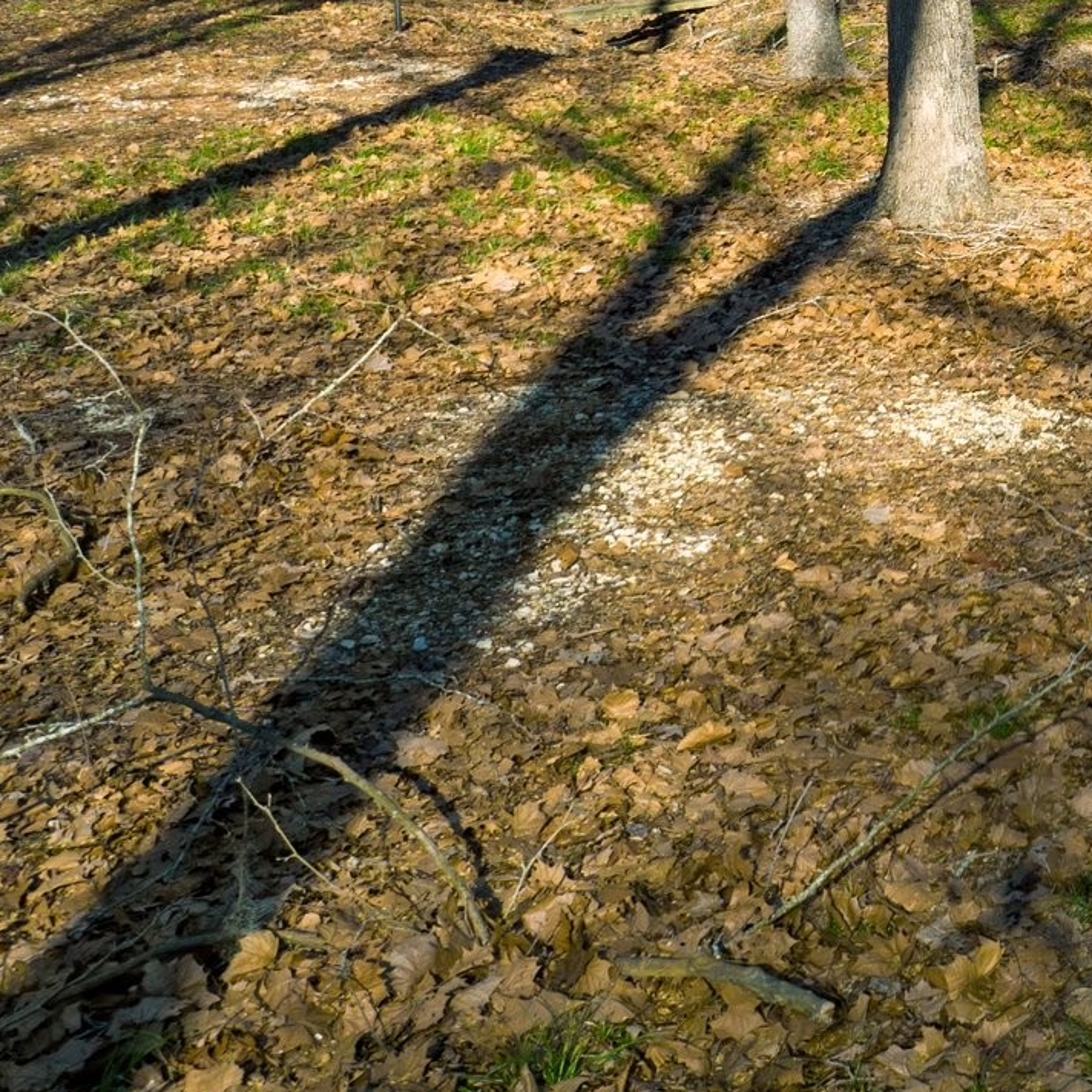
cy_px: -68
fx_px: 2177
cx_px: 1376
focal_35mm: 61
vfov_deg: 26.3
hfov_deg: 24.9
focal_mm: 12.29
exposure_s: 1/800
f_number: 2.8
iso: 110
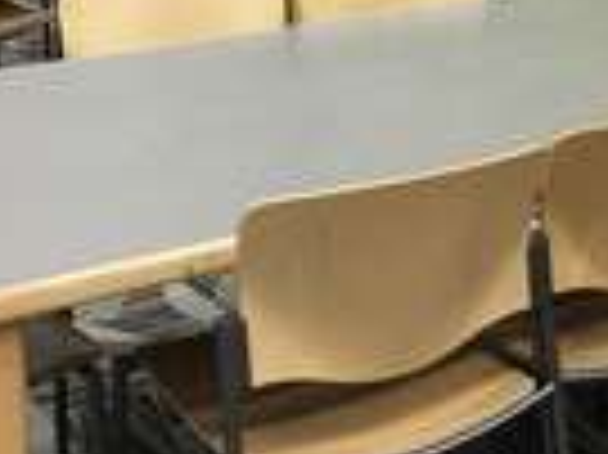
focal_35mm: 86
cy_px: -58
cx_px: 518
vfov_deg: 16.6
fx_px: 1509
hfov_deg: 22.4
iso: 25
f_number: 2.2
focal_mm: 4.15
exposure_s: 1/15
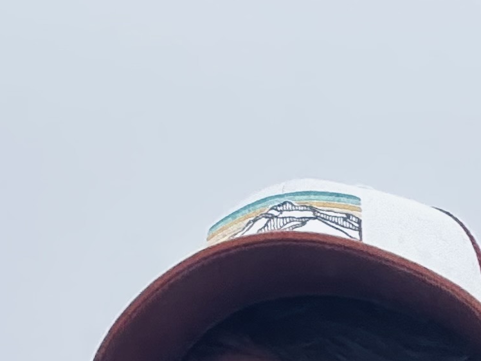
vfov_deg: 10.5
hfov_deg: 15.7
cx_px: 439
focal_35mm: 124
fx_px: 1723
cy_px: 822
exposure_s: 1/124
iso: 25
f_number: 1.9
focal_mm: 2.69
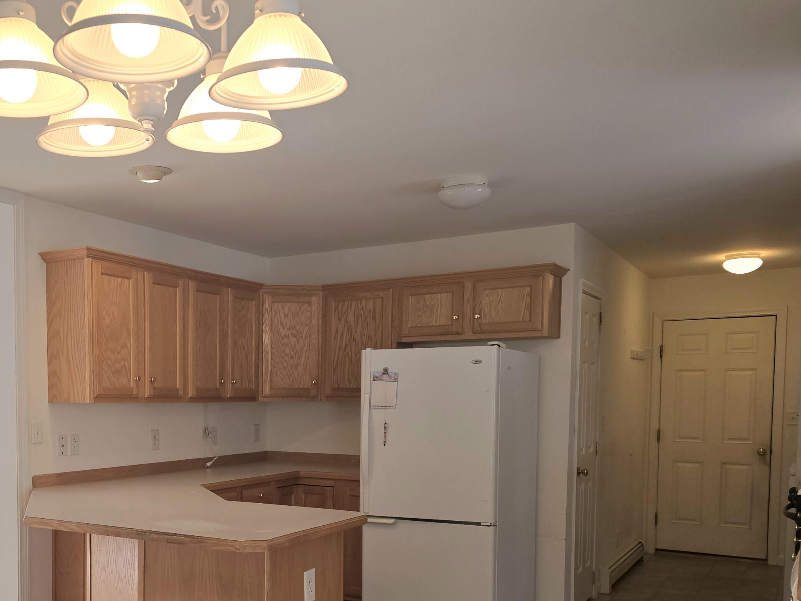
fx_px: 833
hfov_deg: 49.5
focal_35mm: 36
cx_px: 209
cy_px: 439
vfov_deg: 38.8
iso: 12
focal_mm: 6.3
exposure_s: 1/120
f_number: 1.7
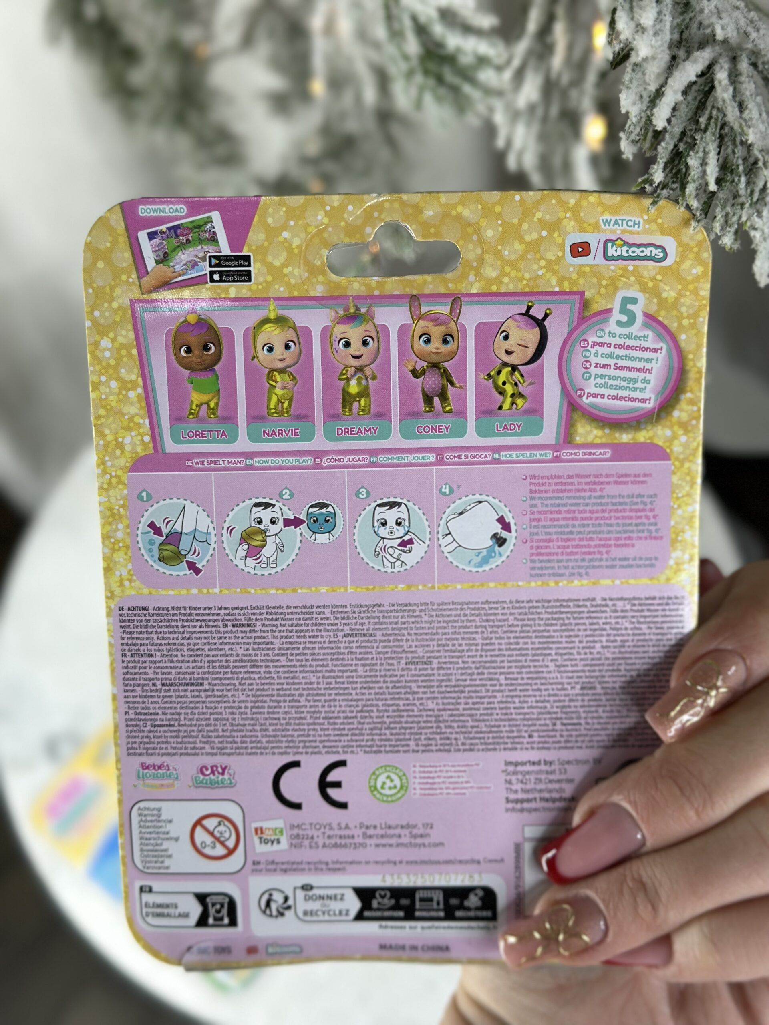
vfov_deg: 39.7
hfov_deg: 30.3
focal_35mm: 48
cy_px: 512
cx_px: 384
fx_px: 1422
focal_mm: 6.86
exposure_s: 1/239
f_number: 1.78
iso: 80
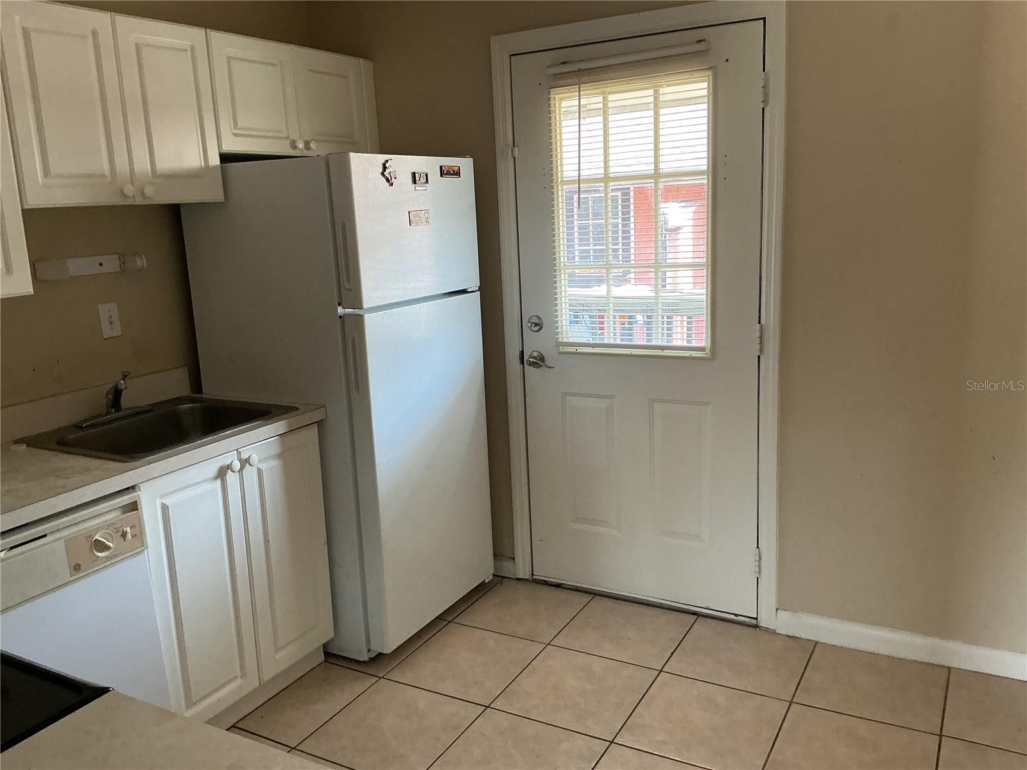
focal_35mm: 29
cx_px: 514
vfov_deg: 48.2
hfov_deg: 61.7
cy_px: 385
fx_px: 860
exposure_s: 1/60
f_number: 1.8
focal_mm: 3
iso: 125
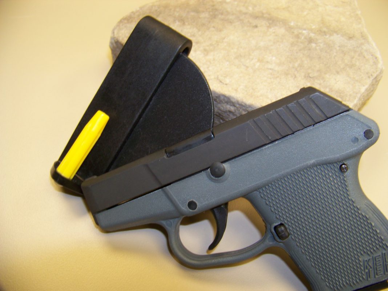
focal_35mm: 36
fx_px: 404
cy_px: 146
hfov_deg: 51.4
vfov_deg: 39.7
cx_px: 194
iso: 100
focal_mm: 5.85
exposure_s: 1/30
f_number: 2.8
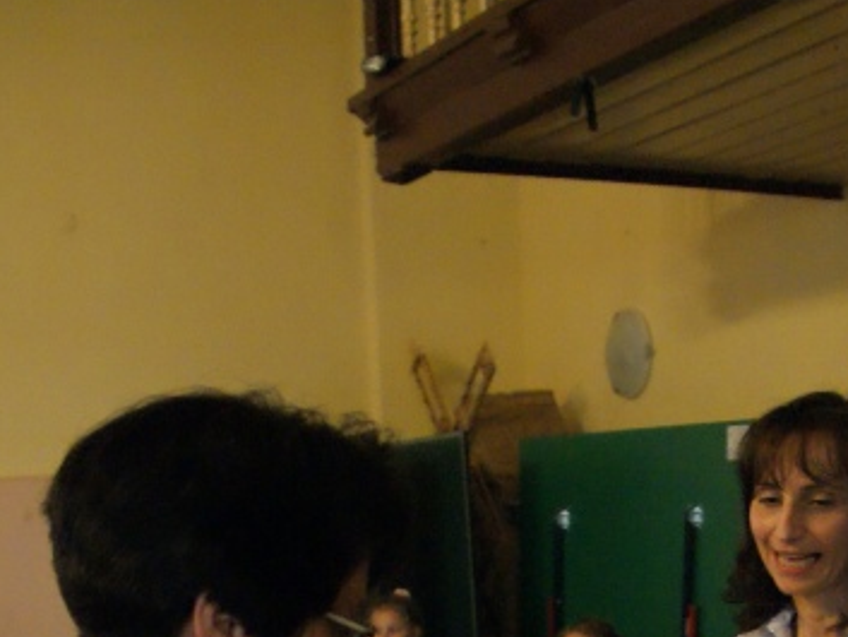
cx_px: 682
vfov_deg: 20.3
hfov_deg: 28.3
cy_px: 804
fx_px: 1642
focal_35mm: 67
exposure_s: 1/60
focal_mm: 16
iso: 1600
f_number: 3.2
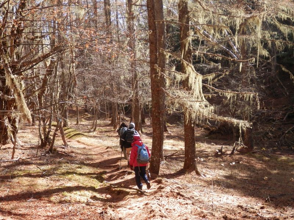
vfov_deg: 29.7
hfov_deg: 38.9
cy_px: 110
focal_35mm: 49
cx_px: 147
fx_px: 416
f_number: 4
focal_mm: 8.9
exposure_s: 1/100
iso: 80
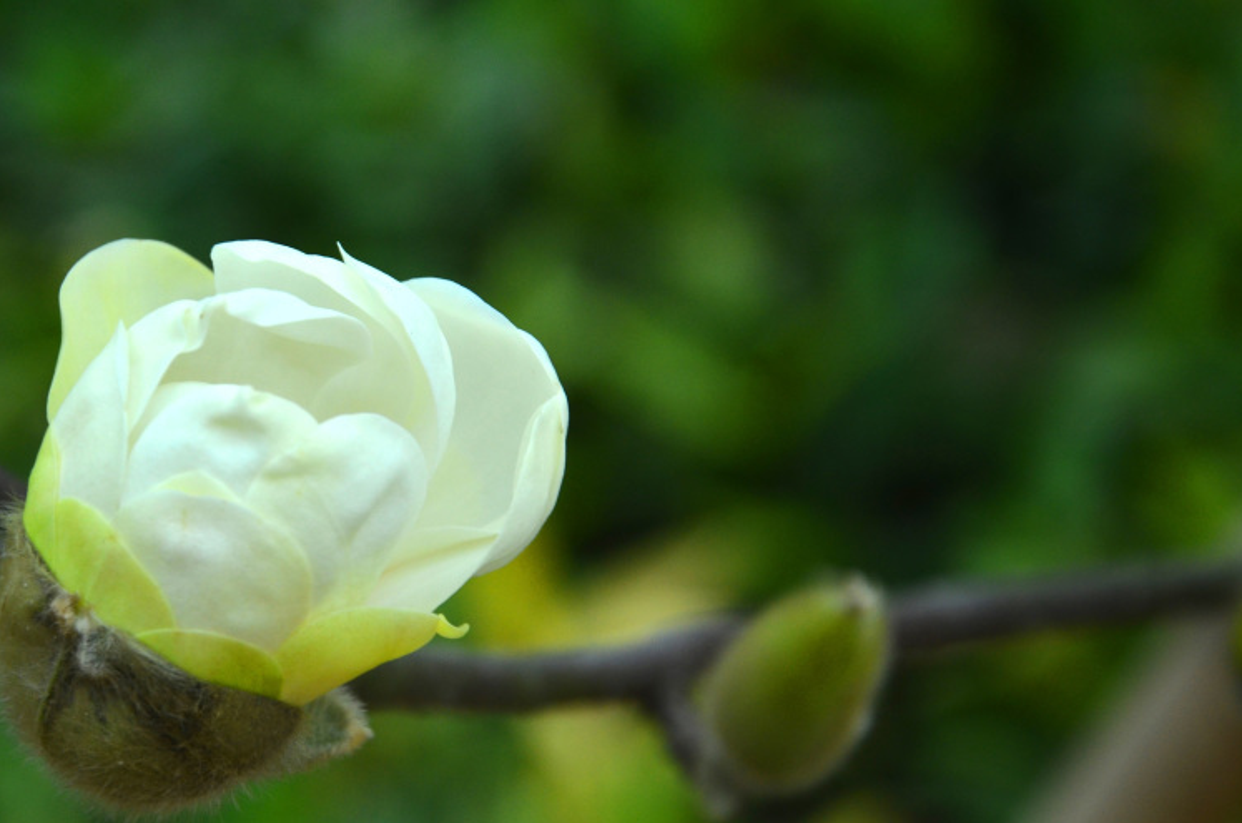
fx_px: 6015
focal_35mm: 175
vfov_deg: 7.8
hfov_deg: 11.8
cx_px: 397
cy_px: 444
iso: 320
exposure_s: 1/100
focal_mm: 85
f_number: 5.6
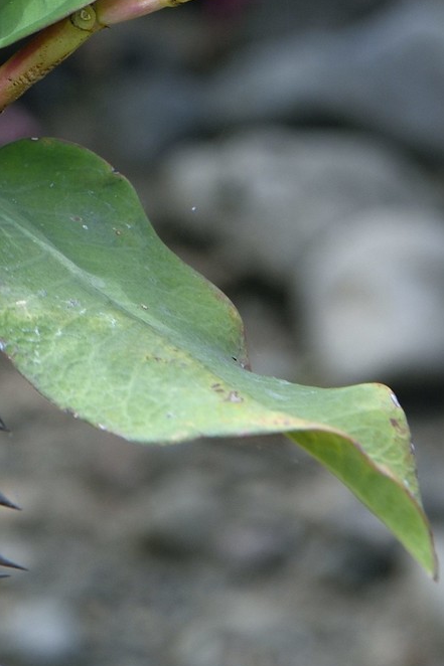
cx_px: -307
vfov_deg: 7.9
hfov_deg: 5.3
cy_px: -349
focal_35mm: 254
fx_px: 4701
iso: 250
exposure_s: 1/200
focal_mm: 70
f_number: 11
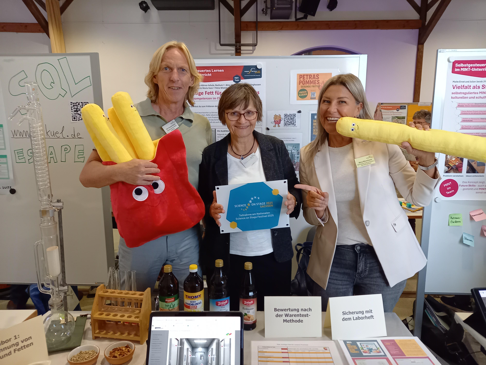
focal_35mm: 25
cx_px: 243
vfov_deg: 54.9
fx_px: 351
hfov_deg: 69.4
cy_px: 182
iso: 400
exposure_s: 1/30
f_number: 1.8
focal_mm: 4.65
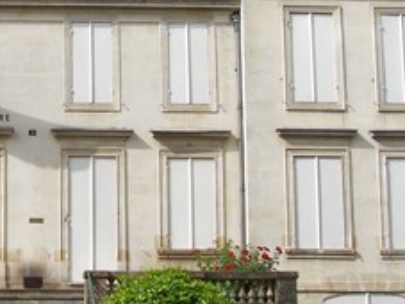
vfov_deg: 13.7
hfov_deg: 17.7
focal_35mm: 108
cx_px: -29
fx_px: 1263
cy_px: 101
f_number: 5.6
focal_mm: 6.3
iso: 80
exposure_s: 1/500
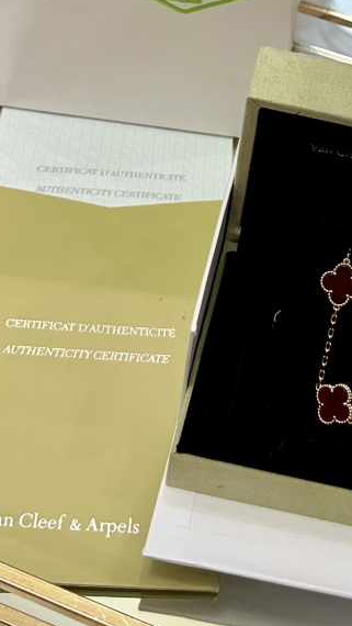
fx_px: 1094
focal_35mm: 66
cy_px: 31
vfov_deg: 30.1
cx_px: 320
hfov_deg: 18.0
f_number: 1.78
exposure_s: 1/100
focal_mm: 6.86
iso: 160
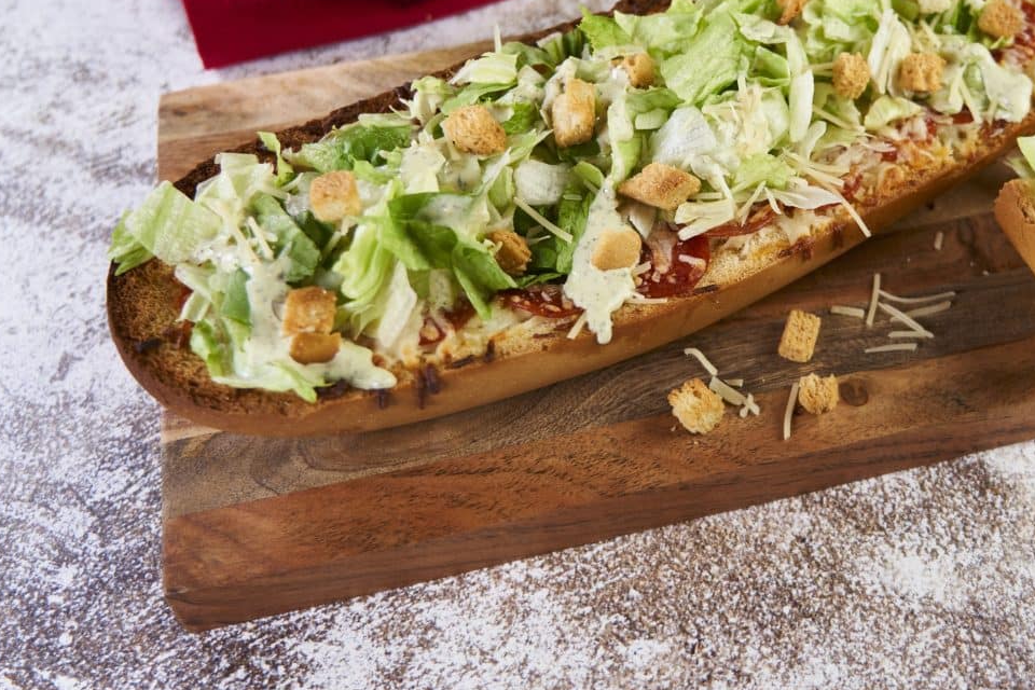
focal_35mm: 48
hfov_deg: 40.1
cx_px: 763
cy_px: 164
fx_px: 1380
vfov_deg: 27.6
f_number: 4
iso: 200
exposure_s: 1/125
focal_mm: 30
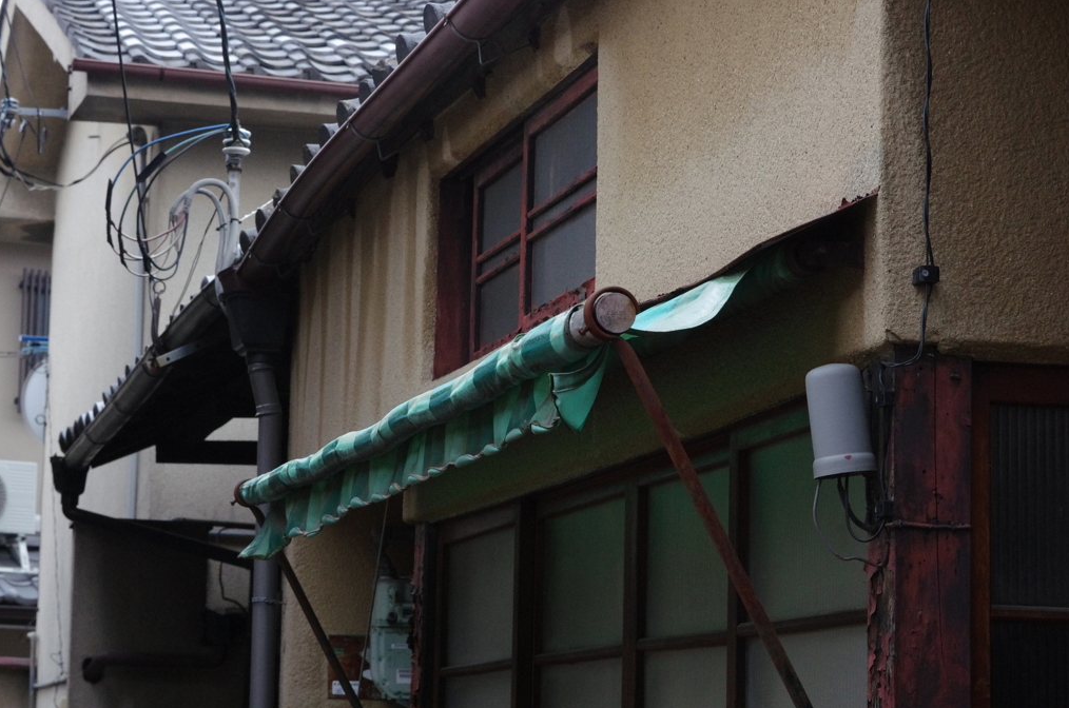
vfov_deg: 12.9
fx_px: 3142
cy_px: 354
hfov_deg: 19.3
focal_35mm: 106
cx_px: 534
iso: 3200
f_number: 10
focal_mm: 70
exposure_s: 1/125
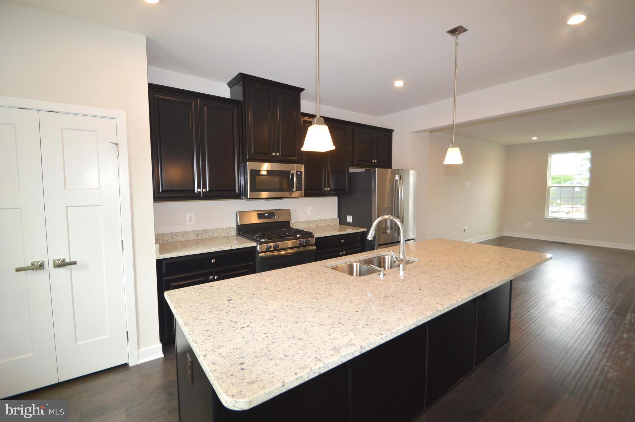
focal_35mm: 15
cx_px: 318
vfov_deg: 77.2
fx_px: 264
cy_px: 211
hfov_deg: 100.4
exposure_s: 1/100
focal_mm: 10
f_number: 4.5
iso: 400
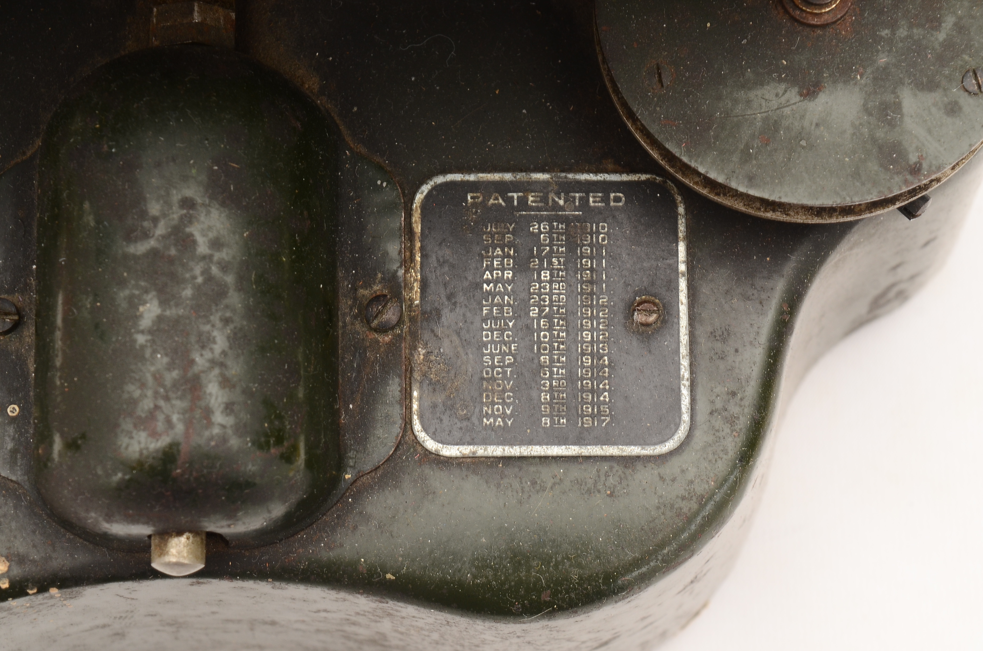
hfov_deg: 24.7
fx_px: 2248
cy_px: 326
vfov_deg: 16.5
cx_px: 492
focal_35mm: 82
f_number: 10
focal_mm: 55
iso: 320
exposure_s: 1/60
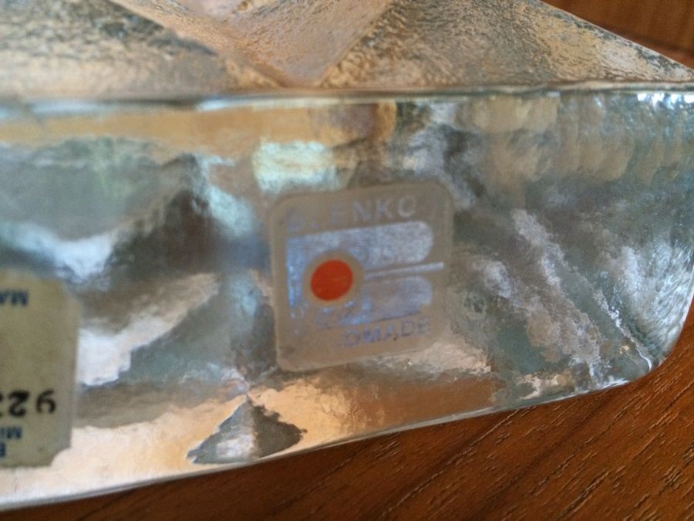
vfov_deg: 46.8
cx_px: 347
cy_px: 260
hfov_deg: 60.0
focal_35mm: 30
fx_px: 601
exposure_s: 1/15
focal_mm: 4.12
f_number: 2.2
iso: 320
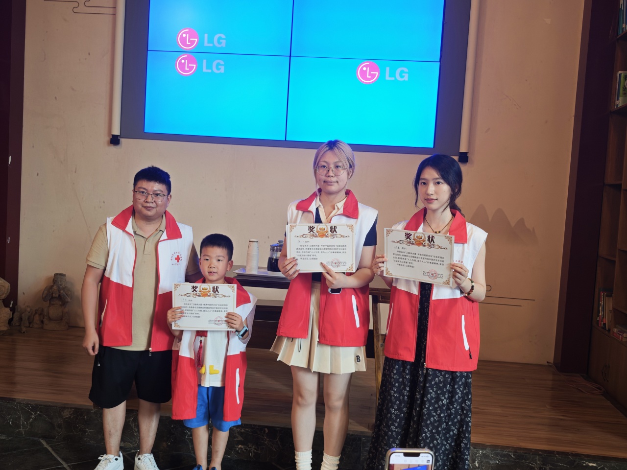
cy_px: 235
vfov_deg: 40.7
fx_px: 634
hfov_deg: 52.6
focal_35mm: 35
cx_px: 314
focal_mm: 6.55
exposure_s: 1/61.3
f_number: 1.62
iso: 250
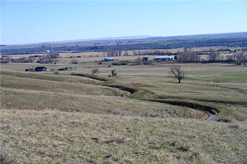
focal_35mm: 70
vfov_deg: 19.5
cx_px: 124
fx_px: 480
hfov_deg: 28.8
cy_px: 82
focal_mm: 70
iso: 100
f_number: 7.1
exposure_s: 1/400
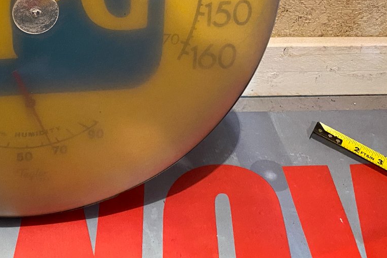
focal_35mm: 54
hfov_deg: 35.1
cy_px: -31
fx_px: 580
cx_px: 50
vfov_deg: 23.4
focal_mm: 4.25
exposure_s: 1/60
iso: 500
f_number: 1.8
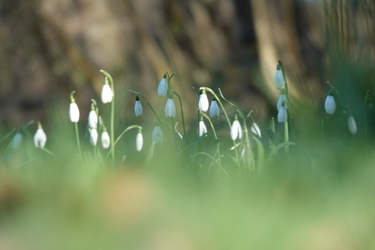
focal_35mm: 247
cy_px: 125
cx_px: 188
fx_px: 2574
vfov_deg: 5.6
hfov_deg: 8.3
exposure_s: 1/800
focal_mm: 90.45
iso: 500
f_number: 4
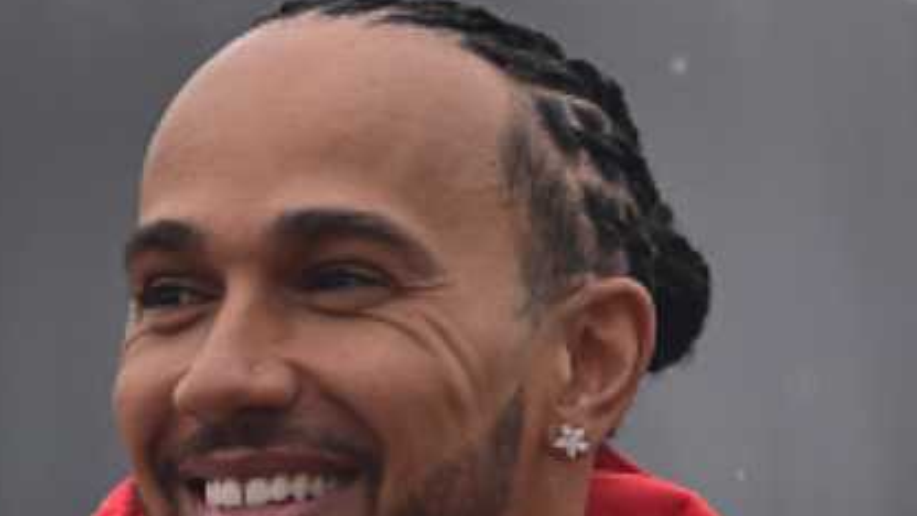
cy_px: 604
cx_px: 443
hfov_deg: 1.8
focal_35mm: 1208
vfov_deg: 1.0
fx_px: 29373
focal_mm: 400
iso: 400
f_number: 2.8
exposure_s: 1/1600
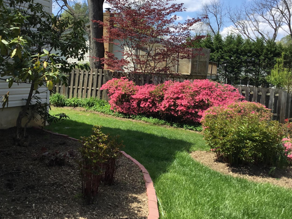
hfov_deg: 48.9
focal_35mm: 38
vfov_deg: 37.6
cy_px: 91
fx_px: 321
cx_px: 135
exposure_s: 1/727
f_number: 2.4
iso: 25
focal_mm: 3.3
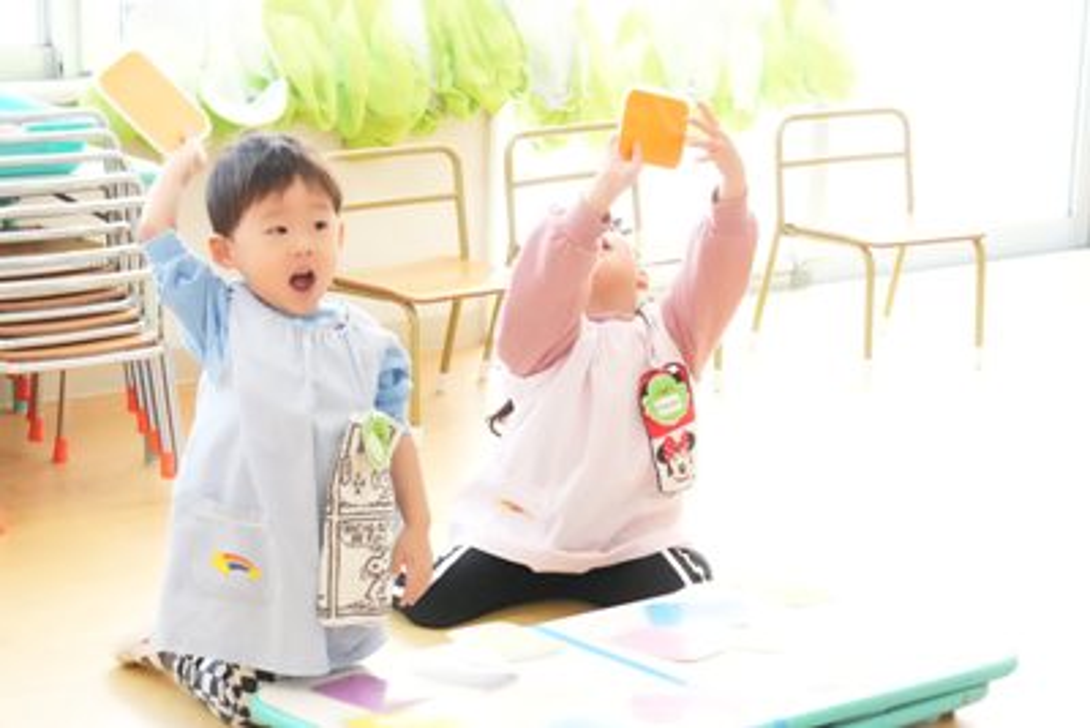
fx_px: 3135
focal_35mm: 104
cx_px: 545
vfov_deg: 13.2
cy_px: 364
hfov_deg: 19.7
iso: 16000
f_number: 10
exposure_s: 1/622
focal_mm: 69
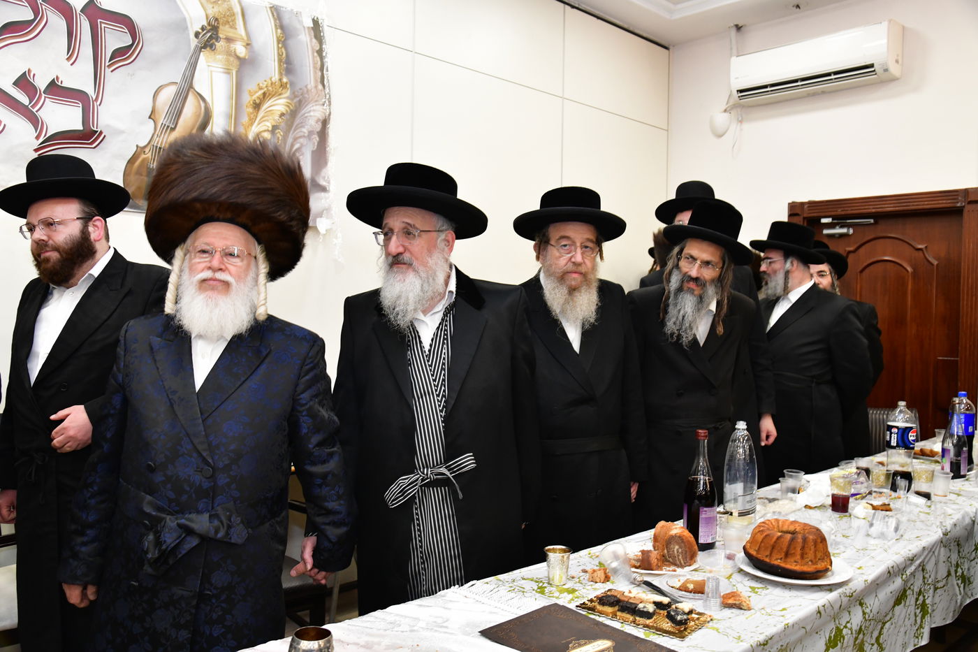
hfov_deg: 61.9
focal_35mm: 30
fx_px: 815
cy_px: 326
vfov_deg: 43.6
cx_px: 489
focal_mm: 30
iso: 3200
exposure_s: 1/100
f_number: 5.6
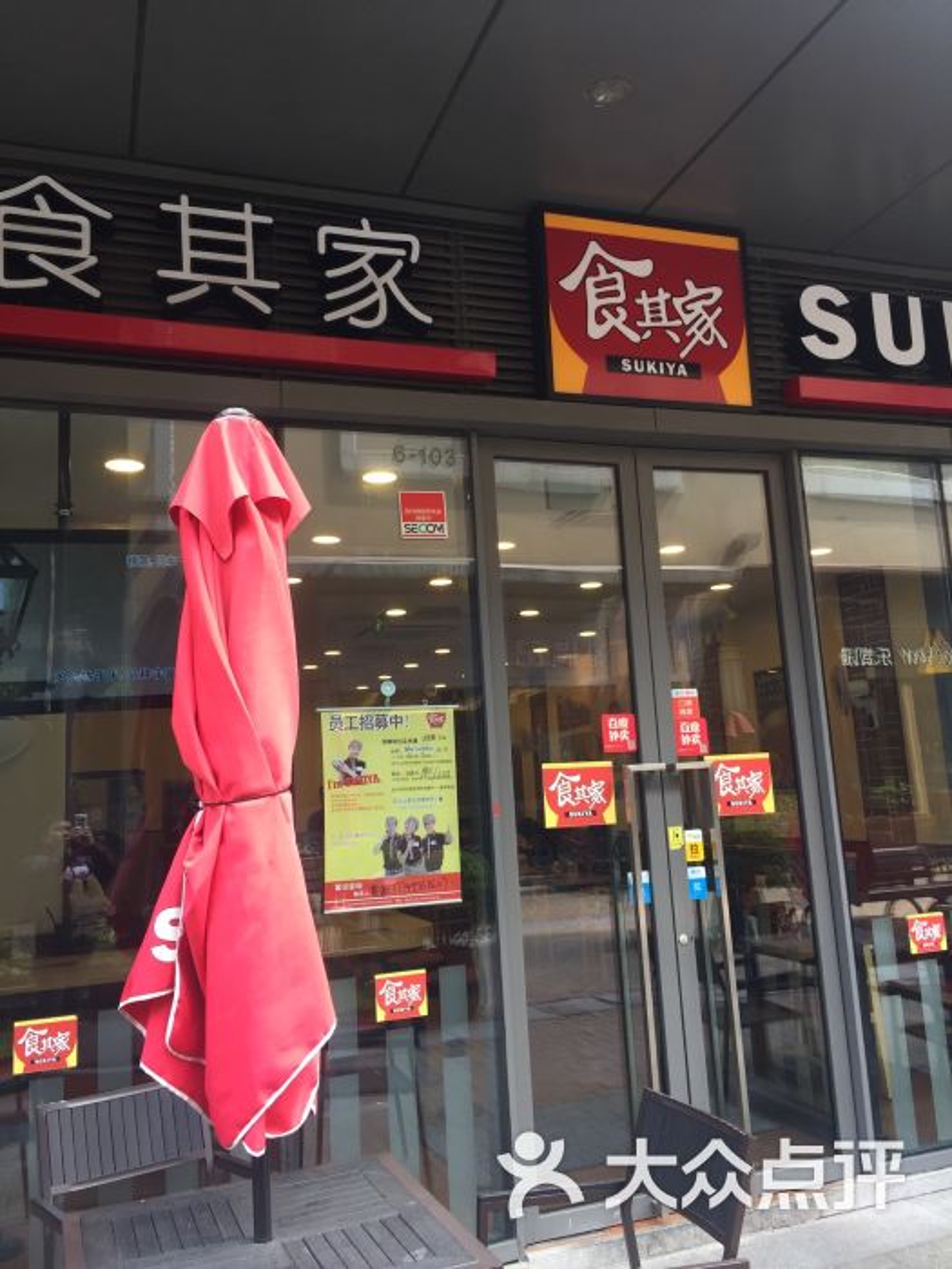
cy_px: 634
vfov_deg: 61.7
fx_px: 1063
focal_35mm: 29
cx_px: 476
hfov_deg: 48.2
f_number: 2.2
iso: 32
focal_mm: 4.15
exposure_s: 1/100
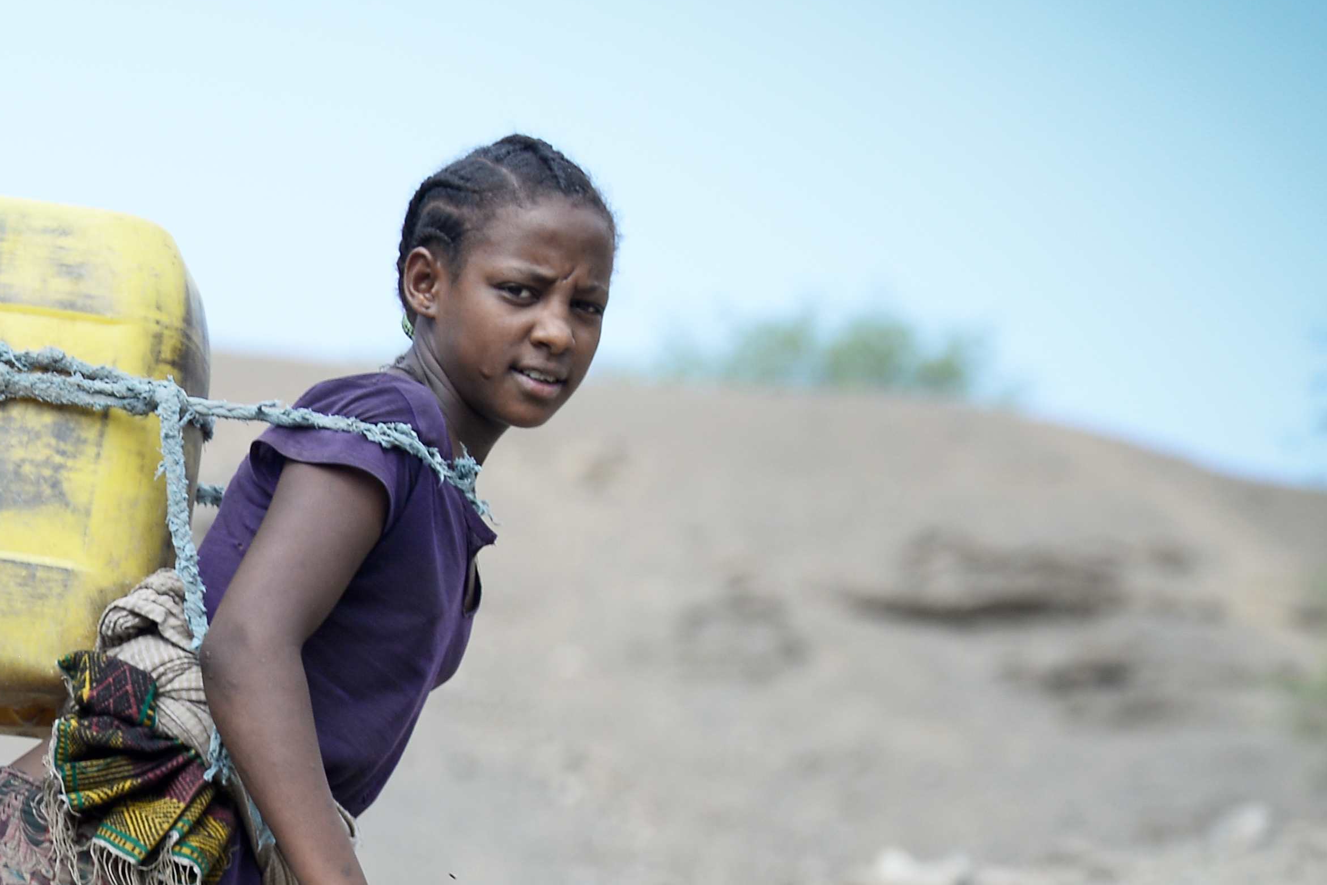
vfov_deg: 2.7
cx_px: -104
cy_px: 812
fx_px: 18944
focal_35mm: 514
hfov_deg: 4.0
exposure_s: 1/400
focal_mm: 200
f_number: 7.1
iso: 250
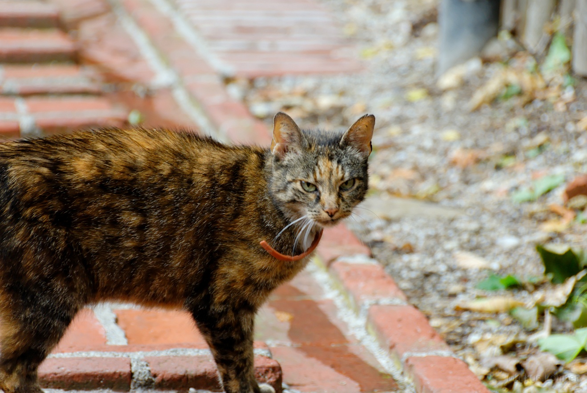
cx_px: 294
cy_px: 196
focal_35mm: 255
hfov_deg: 8.1
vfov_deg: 5.4
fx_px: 4163
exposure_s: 1/80
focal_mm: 170
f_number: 6.7
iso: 320
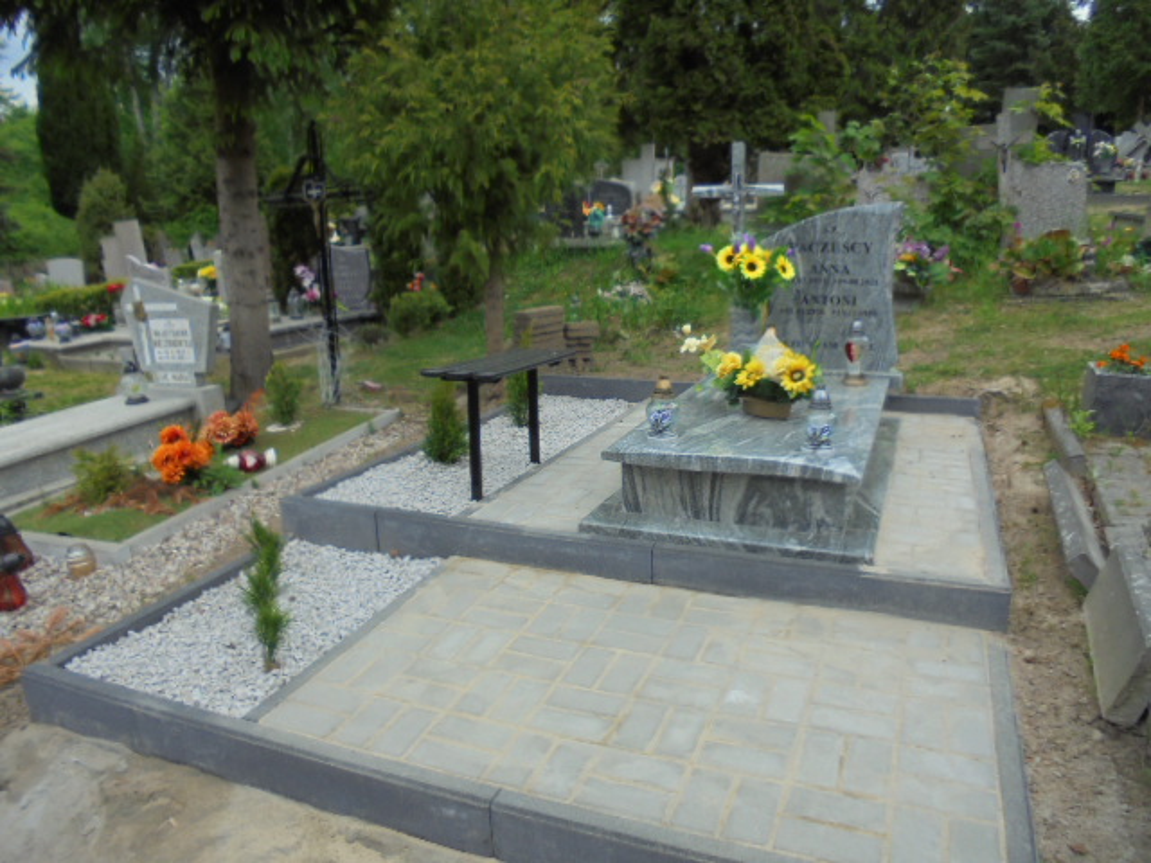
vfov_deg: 53.1
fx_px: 865
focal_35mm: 26
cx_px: 576
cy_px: 432
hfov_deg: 67.3
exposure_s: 1/400
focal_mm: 4.6
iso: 100
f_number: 3.5
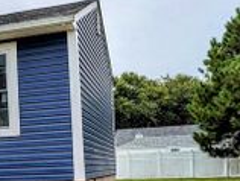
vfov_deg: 19.2
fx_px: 528
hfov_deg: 21.8
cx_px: -108
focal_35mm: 76
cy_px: 154
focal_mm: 6.81
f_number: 1.85
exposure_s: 1/259
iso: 47
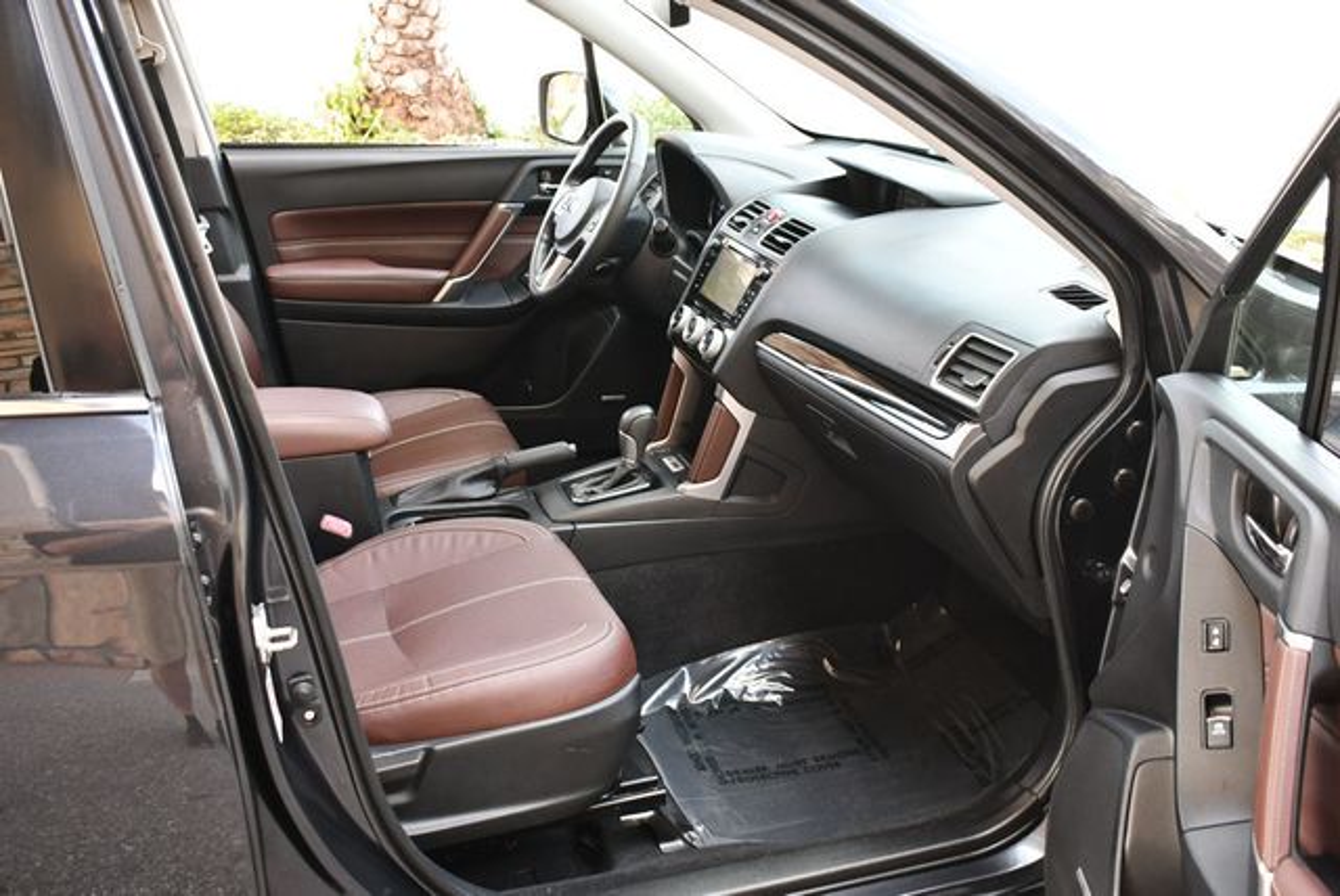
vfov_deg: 36.9
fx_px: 1341
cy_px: 448
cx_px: 670
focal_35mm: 36
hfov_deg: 53.1
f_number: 3.5
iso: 800
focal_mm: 18
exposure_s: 1/250
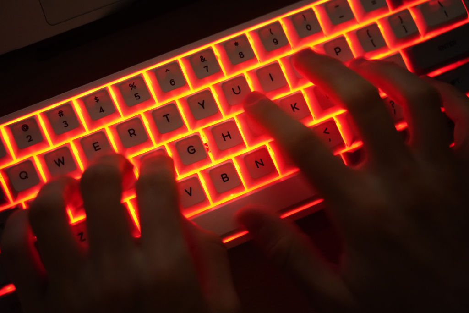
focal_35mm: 105
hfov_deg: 19.5
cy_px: 156
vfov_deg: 13.0
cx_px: 234
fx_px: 1368
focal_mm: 105
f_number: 4
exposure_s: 1/13
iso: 6400
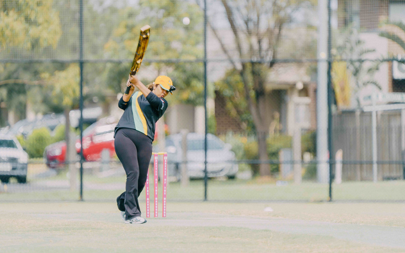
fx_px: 6755
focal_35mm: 612
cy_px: 127
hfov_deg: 3.4
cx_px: 203
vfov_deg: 2.1
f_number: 6.3
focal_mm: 600
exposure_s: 1/640
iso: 320
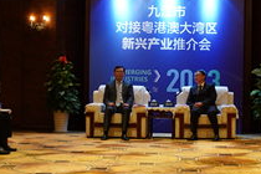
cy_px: 111
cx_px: 180
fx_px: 580
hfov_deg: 25.2
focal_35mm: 80
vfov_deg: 17.0
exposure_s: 1/160
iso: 1600
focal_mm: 28
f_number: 3.2
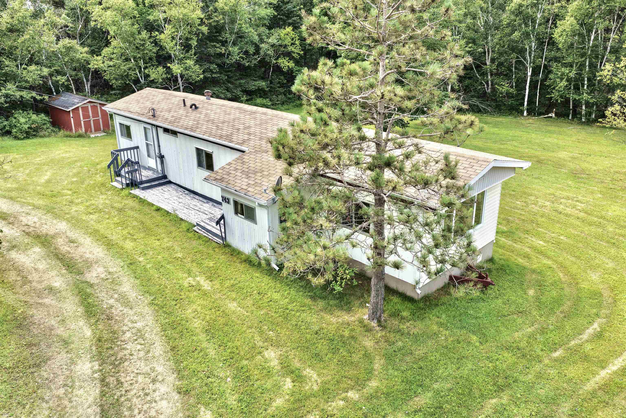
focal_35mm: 28
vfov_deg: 46.4
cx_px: 313
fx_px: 487
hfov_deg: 65.5
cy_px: 209
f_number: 2.8
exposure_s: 1/500
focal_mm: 14.45
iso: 100
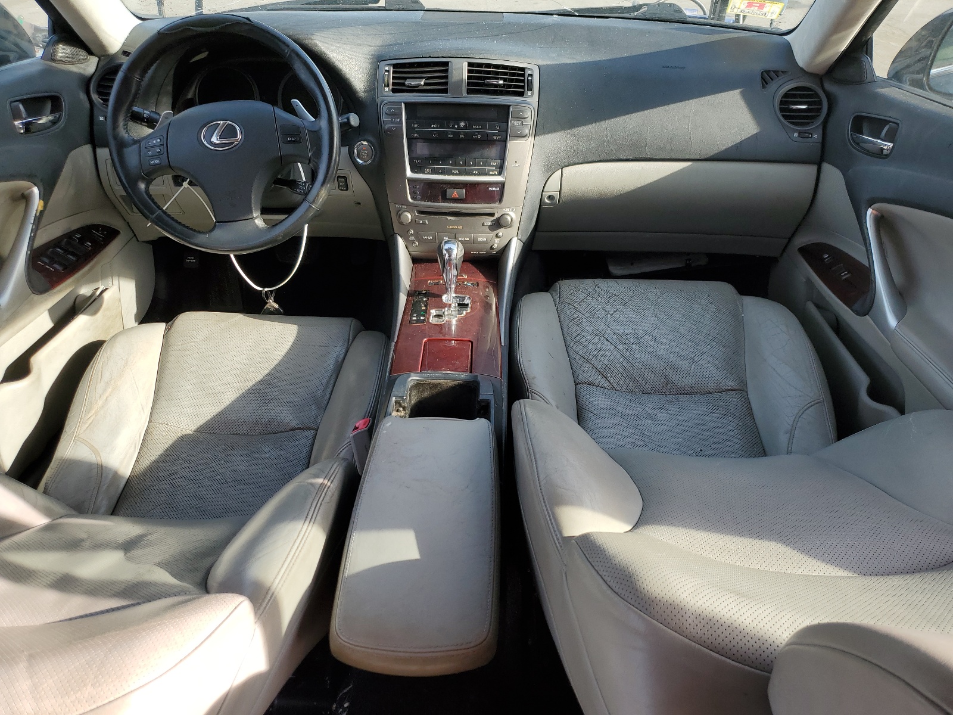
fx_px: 716
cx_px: 476
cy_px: 358
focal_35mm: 26
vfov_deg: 53.1
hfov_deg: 67.3
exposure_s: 1/476
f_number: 1.5
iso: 50
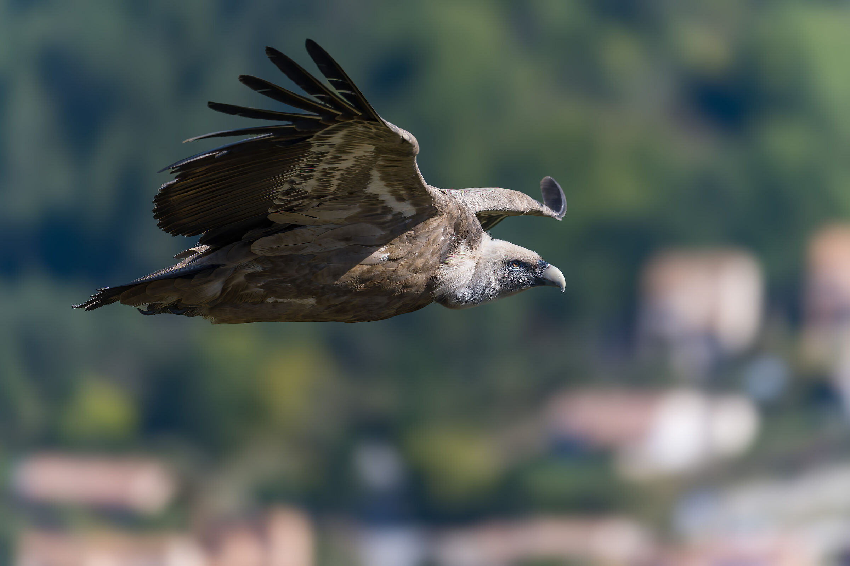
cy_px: 283
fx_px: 14163
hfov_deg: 3.4
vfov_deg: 2.3
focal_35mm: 600
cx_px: 425
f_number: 4.5
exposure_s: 1/3200
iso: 560
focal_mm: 400
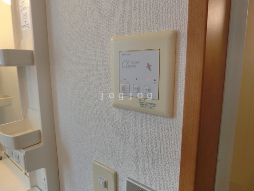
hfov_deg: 71.6
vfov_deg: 56.8
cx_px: 127
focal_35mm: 24
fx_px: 176
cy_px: 96
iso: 125
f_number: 3
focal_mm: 4.24
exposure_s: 1/125
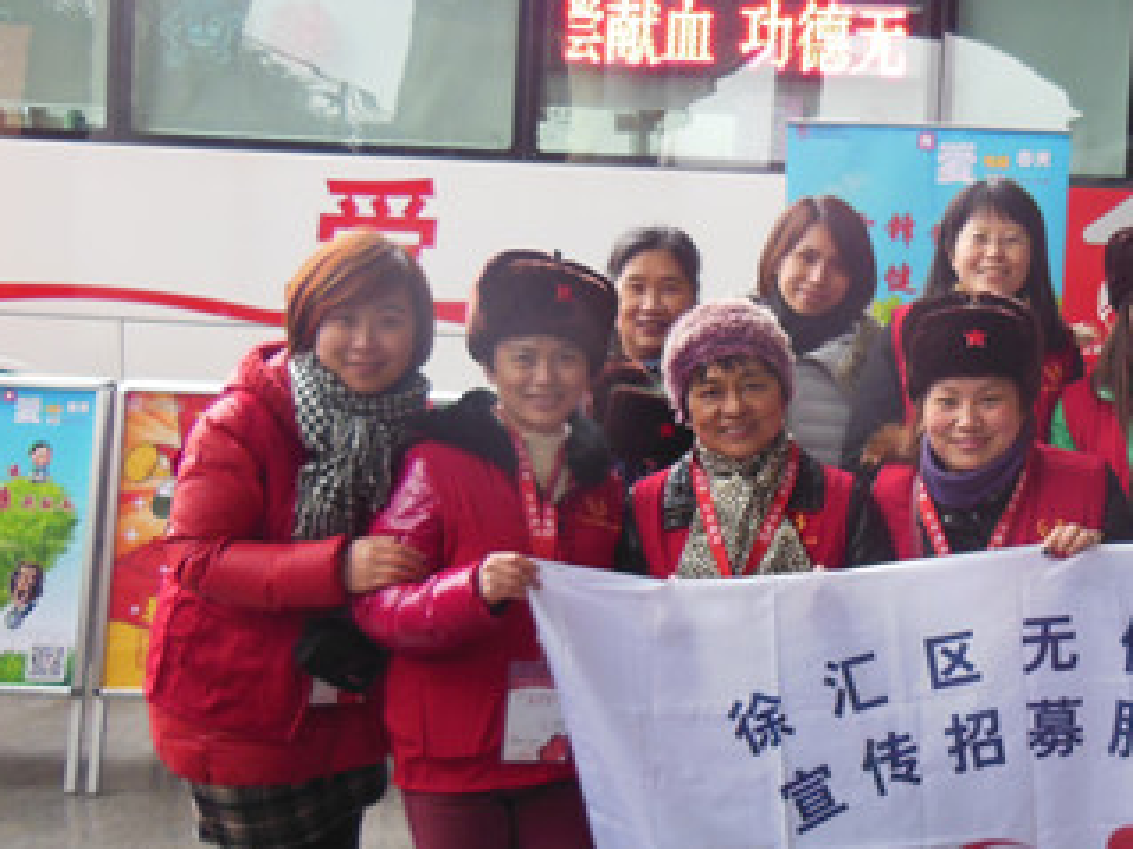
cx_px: 902
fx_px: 1538
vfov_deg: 30.7
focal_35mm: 47
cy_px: 536
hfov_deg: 38.9
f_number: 3.5
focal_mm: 4.5
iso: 160
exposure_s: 1/30
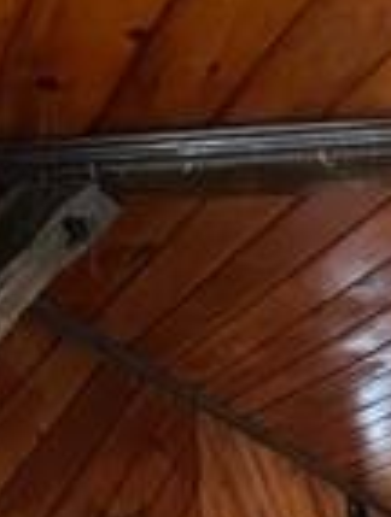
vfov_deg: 27.4
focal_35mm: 58
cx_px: 612
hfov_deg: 20.9
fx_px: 870
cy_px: 683
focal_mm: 1.57
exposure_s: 1/60
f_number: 1.8
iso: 500
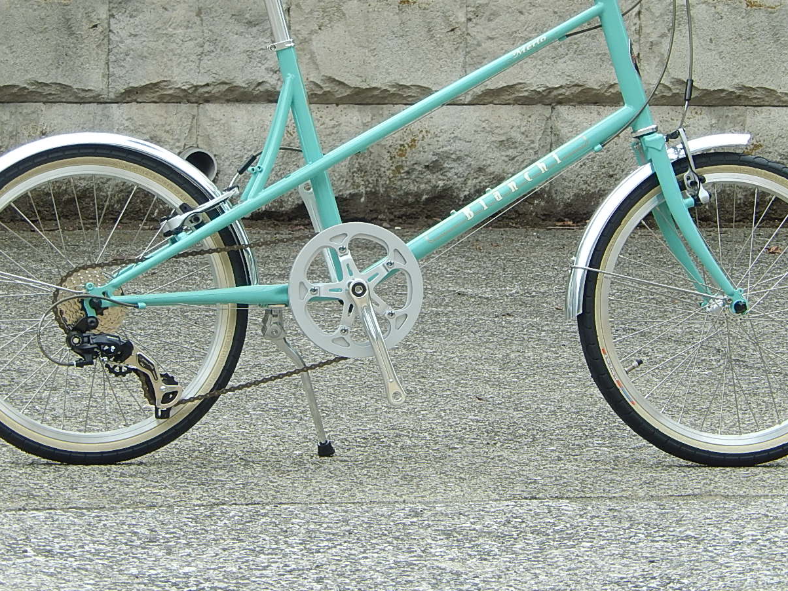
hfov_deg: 6.9
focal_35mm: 286
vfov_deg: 5.2
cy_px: 199
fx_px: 6510
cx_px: 366
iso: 125
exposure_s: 1/60
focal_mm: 38.6
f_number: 5.8
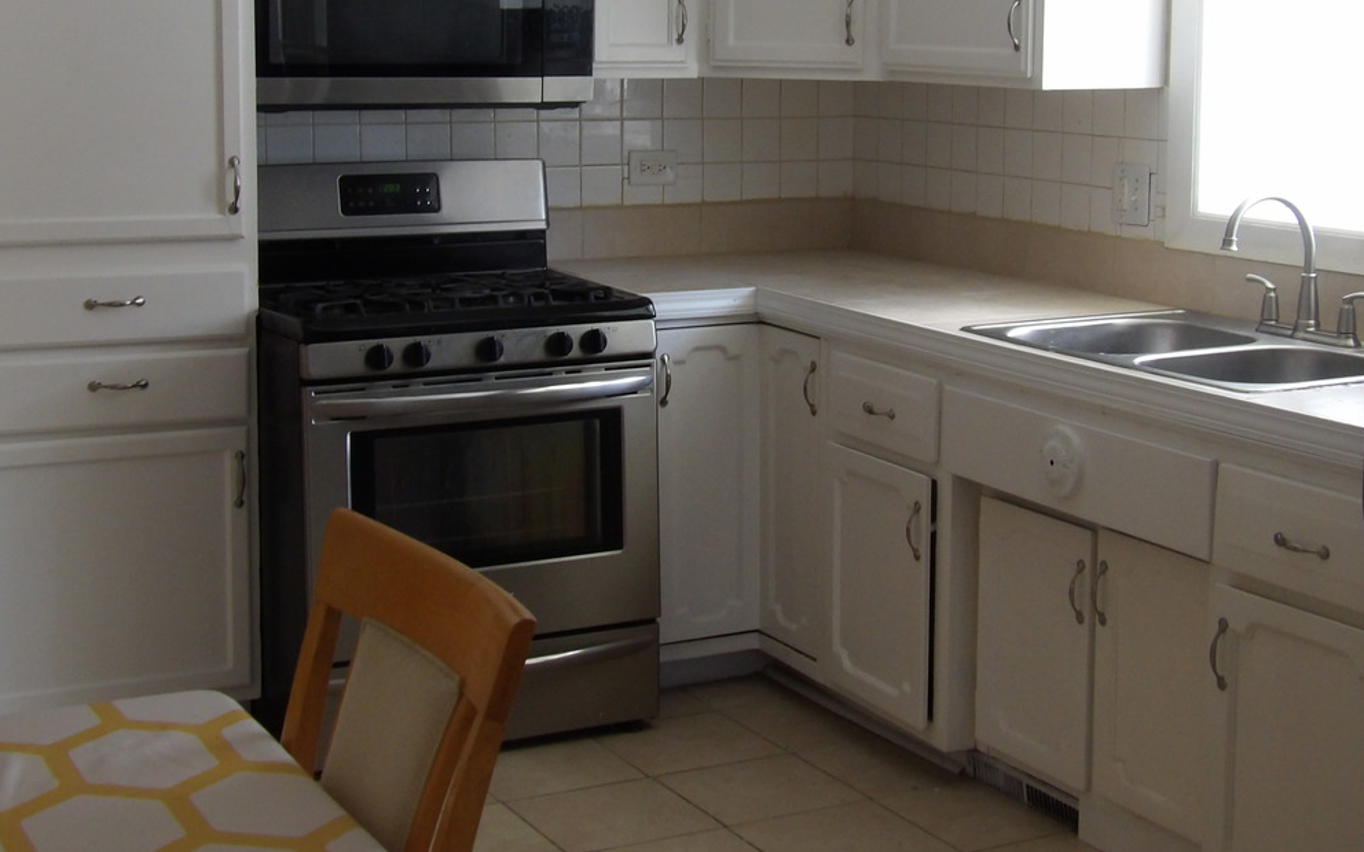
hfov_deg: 34.0
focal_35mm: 60
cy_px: 301
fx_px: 2230
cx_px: 686
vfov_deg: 21.6
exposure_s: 1/22
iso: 200
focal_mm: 7
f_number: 3.7
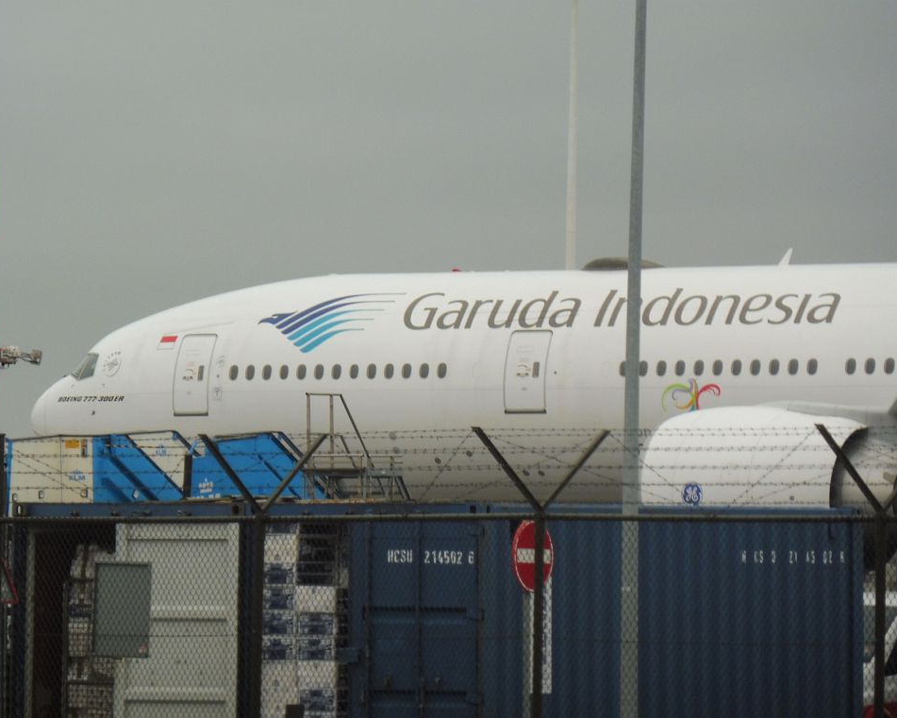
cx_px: 427
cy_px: 359
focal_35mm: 429
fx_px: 11390
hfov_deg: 4.5
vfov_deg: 3.6
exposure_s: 1/125
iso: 200
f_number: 6
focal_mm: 73.1
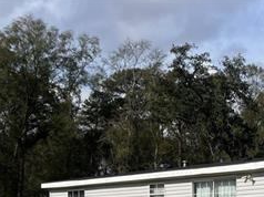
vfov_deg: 19.3
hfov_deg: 26.7
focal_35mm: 70
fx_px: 533
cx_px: 247
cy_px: 261
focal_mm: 5.7
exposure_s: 1/8000
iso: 50
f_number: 1.5
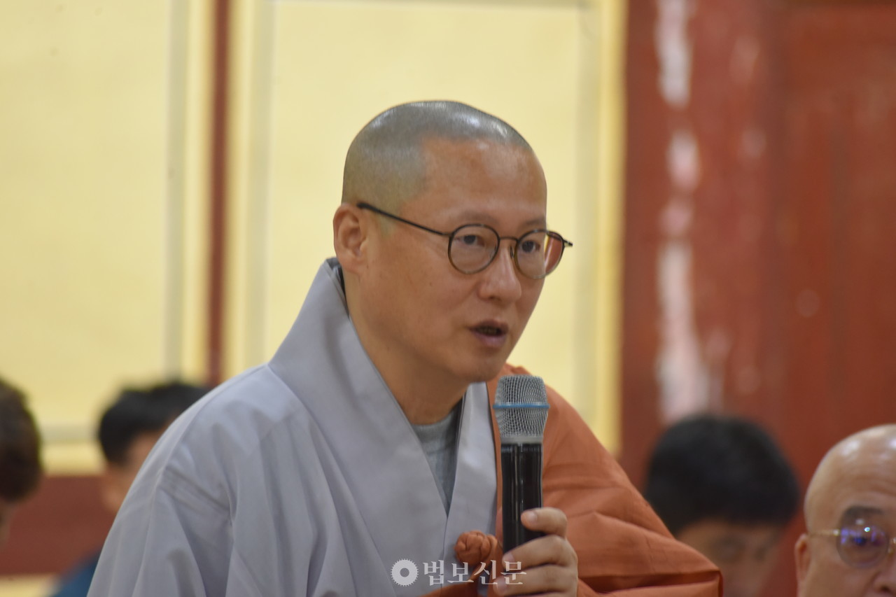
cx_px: 448
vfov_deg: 4.6
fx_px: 7465
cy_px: 298
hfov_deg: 6.9
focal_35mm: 300
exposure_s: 1/60
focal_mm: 300
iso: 2500
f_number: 5.6
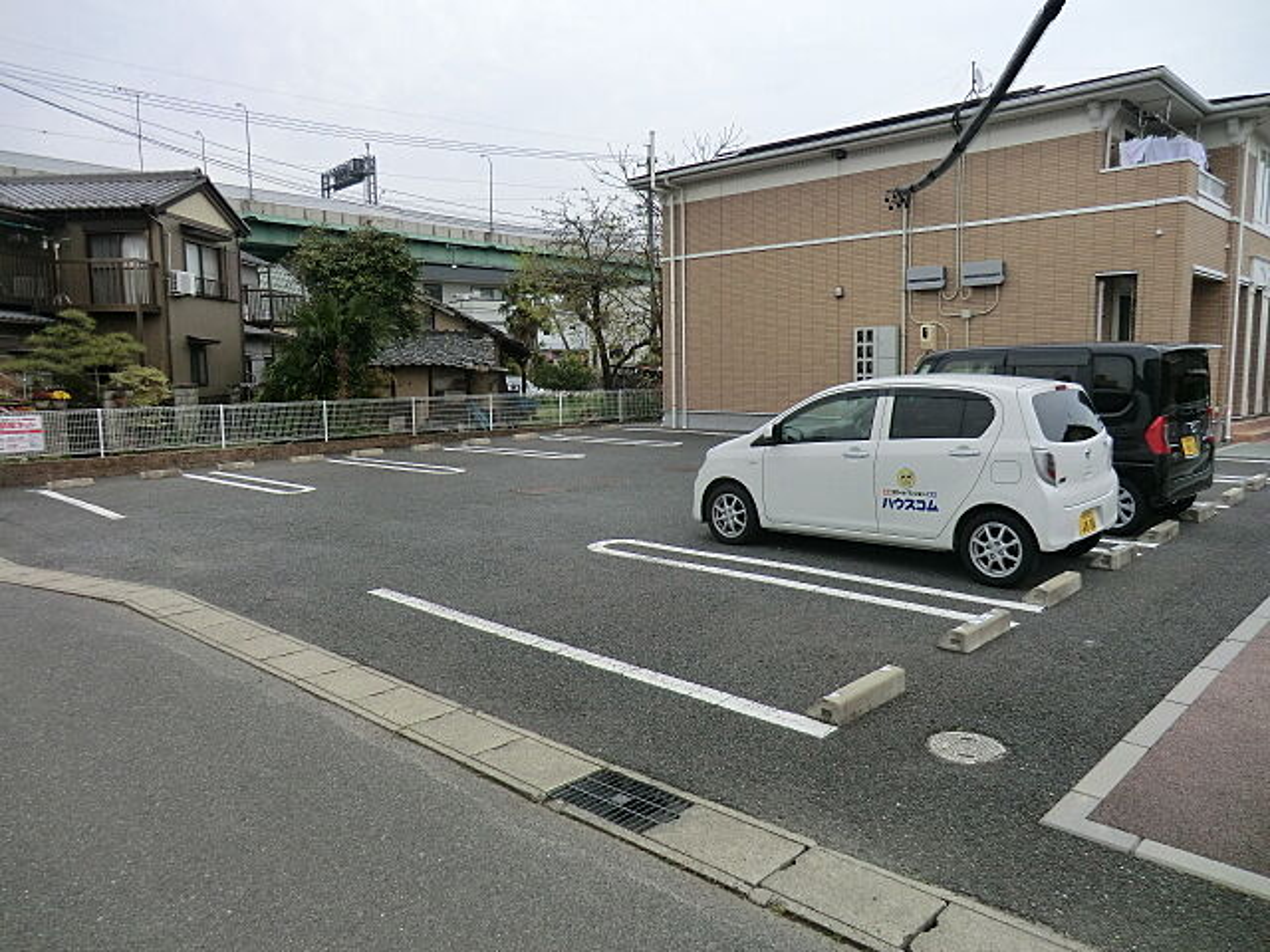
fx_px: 881
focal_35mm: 24
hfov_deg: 71.6
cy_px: 476
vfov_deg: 56.8
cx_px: 635
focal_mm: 4.3
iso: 80
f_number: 3.2
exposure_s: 1/800
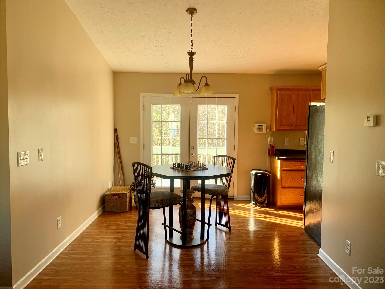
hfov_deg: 67.3
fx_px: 289
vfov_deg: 53.1
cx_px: 192
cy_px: 144
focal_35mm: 26
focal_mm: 4.25
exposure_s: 1/121
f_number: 1.8
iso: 80
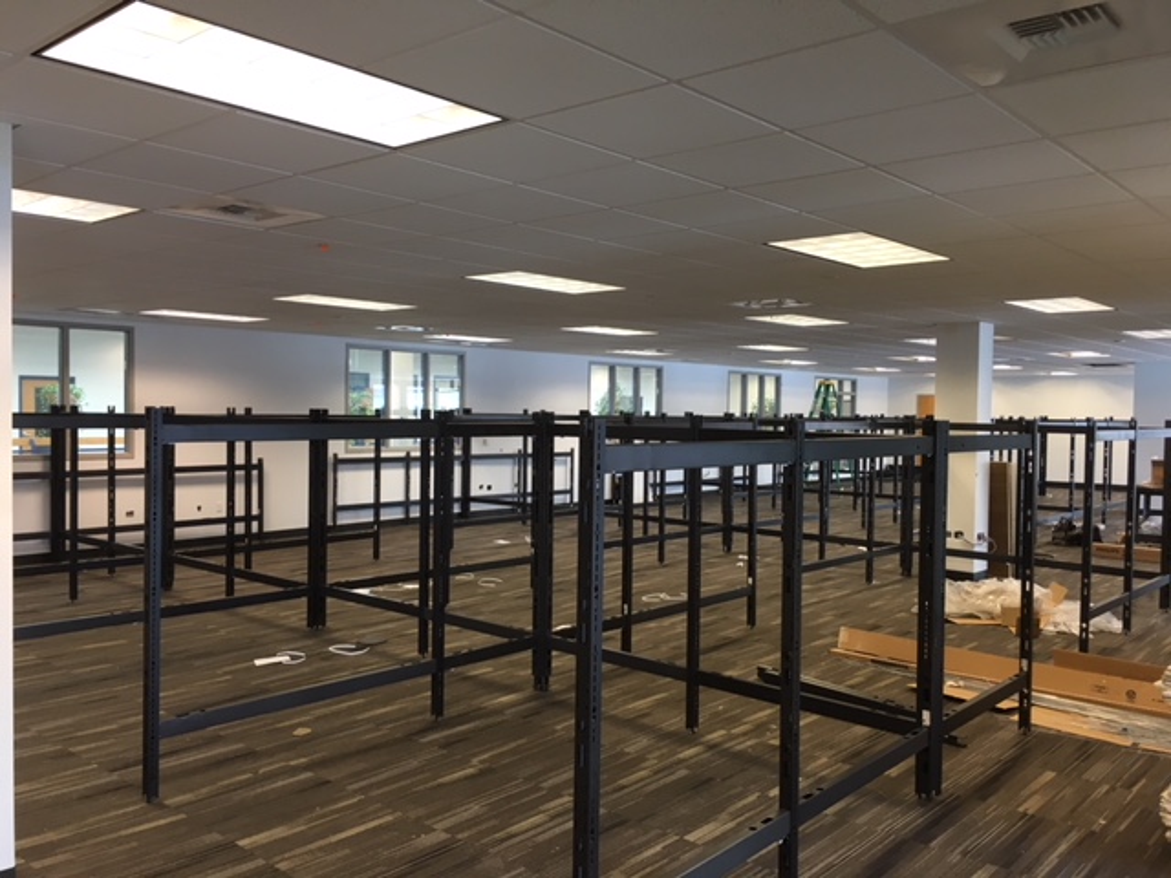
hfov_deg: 61.7
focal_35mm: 29
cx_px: 586
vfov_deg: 48.2
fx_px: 981
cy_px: 439
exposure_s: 1/30
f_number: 2.2
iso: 64
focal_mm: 4.15
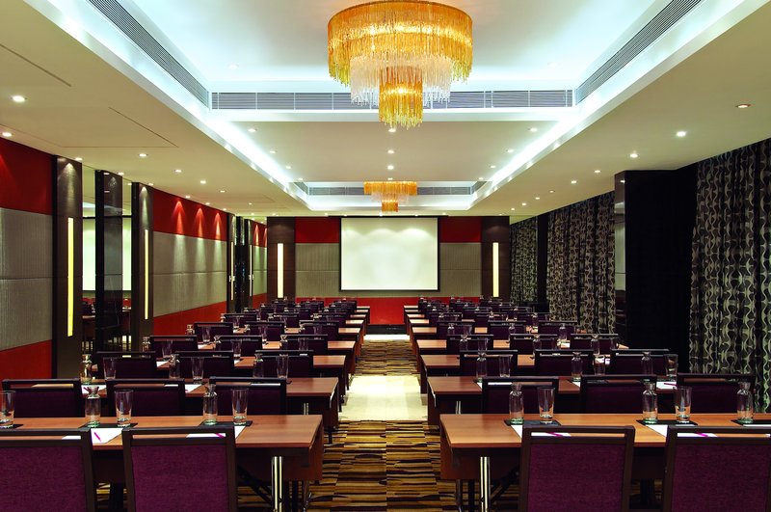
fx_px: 770
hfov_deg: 53.2
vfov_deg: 36.8
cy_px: 256
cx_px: 386
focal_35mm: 36
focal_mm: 24
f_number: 11
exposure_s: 1
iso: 250
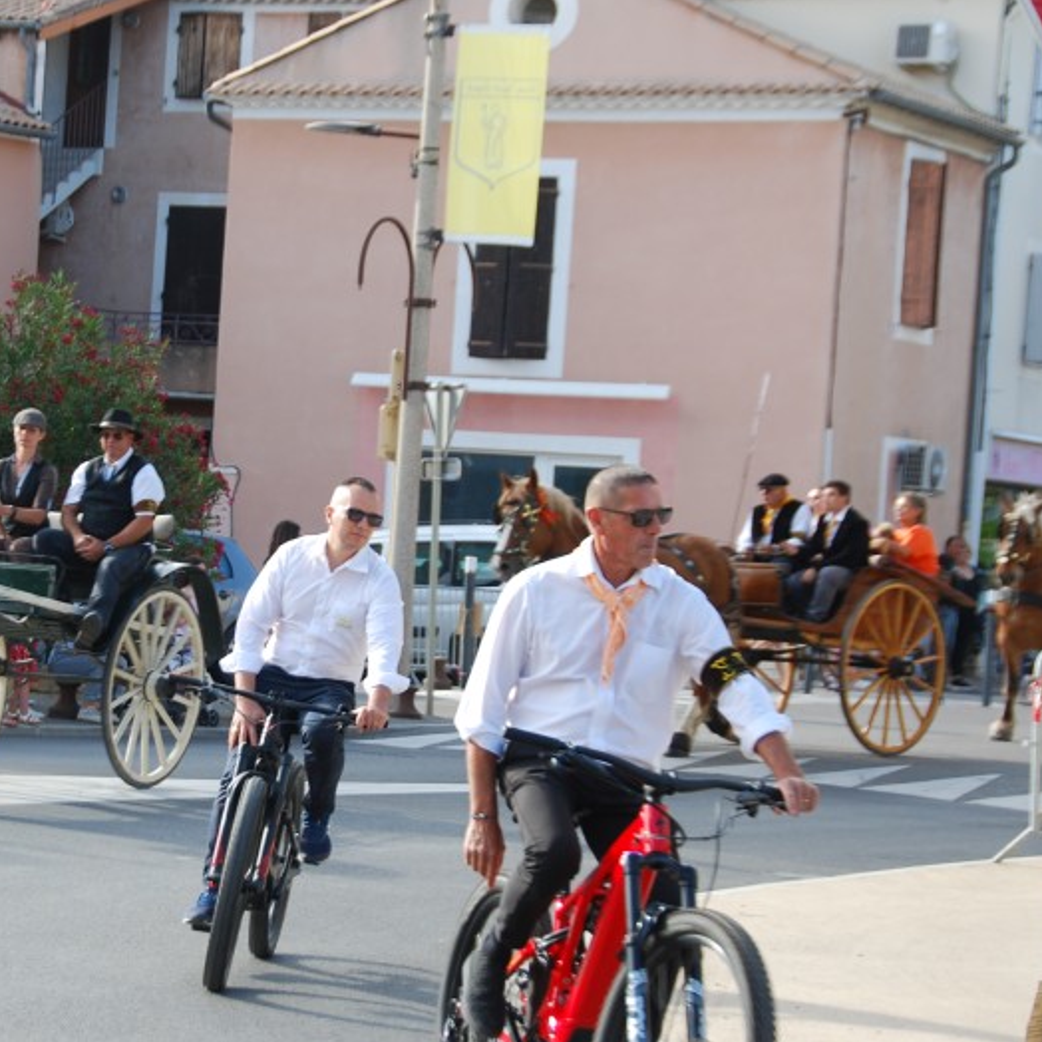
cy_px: 529
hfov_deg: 14.5
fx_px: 4077
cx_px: 198
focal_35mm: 120
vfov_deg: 14.6
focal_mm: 55
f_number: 5.6
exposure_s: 1/125
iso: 110
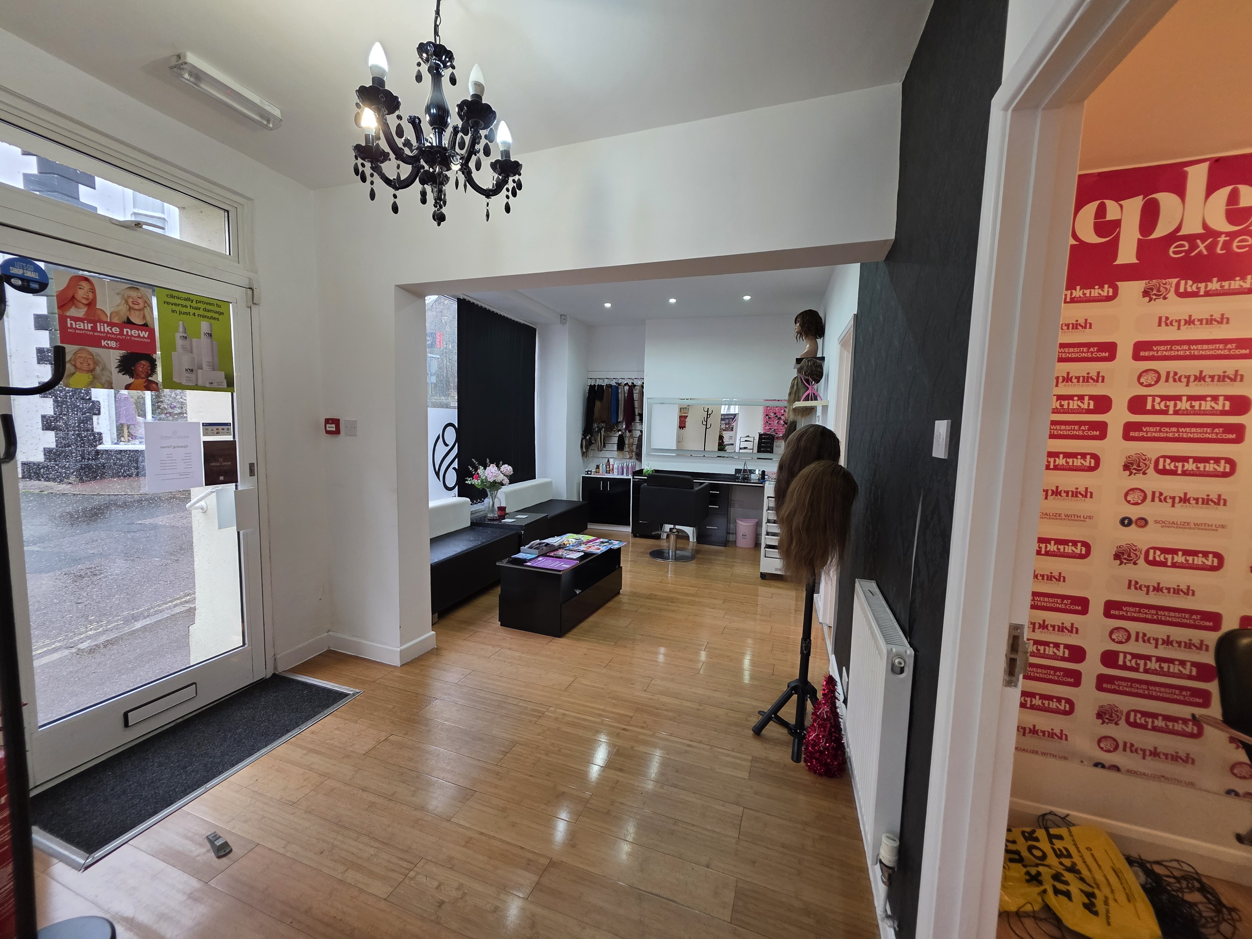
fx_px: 470
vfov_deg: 89.9
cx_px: 626
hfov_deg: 106.2
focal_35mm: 13
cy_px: 470
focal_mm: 2.2
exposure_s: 1/100
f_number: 1.9
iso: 200
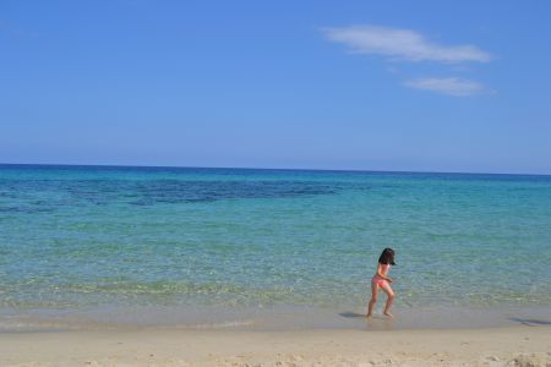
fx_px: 597
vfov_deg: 34.2
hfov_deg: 49.6
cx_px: 276
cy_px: 184
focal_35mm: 39
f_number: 7.1
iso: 320
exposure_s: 1/2000
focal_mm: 26
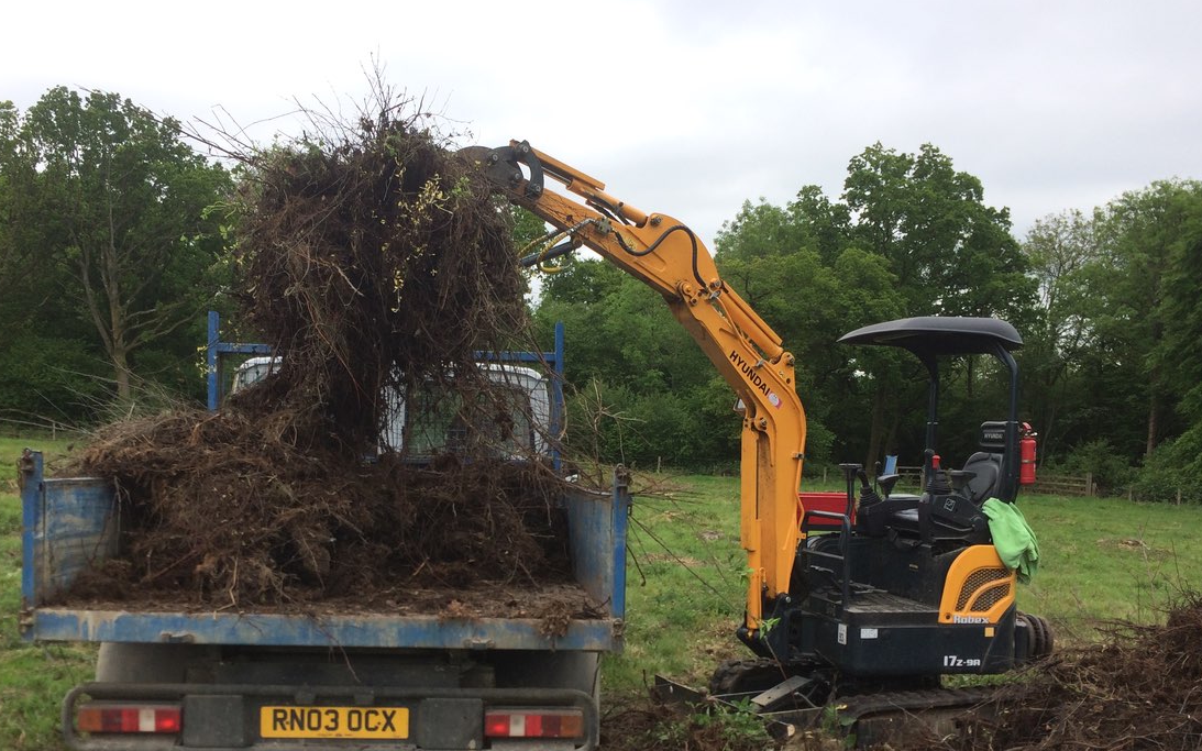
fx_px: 1179
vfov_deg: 34.9
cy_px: 522
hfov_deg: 53.9
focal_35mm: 36
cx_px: 531
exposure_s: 1/1080
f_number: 2.2
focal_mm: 4.15
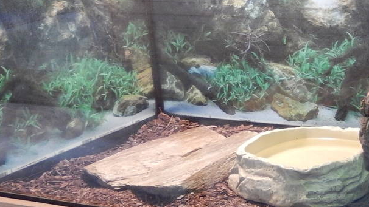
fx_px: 1155
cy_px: 108
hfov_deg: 17.7
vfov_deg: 10.3
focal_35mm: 118
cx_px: 367
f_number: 4.2
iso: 400
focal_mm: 7.3
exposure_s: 1/15
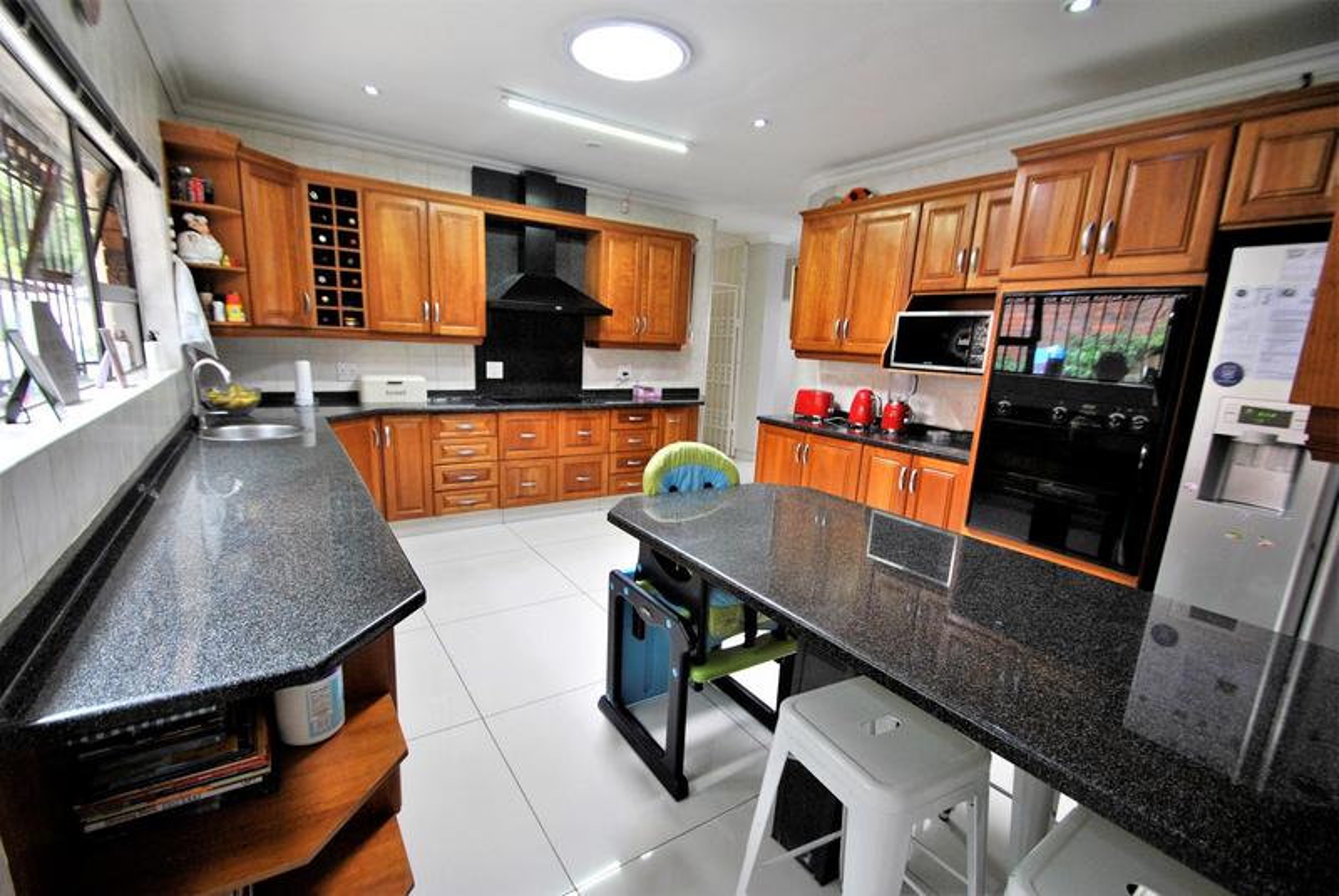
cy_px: 448
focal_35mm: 15
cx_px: 670
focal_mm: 10
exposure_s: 1/30
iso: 320
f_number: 3.5
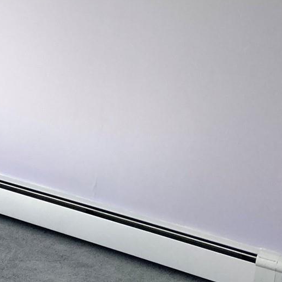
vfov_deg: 17.4
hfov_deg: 15.0
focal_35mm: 98
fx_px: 903
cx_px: -251
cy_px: 3
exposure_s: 1/177
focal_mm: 3.99
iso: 20
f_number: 1.8
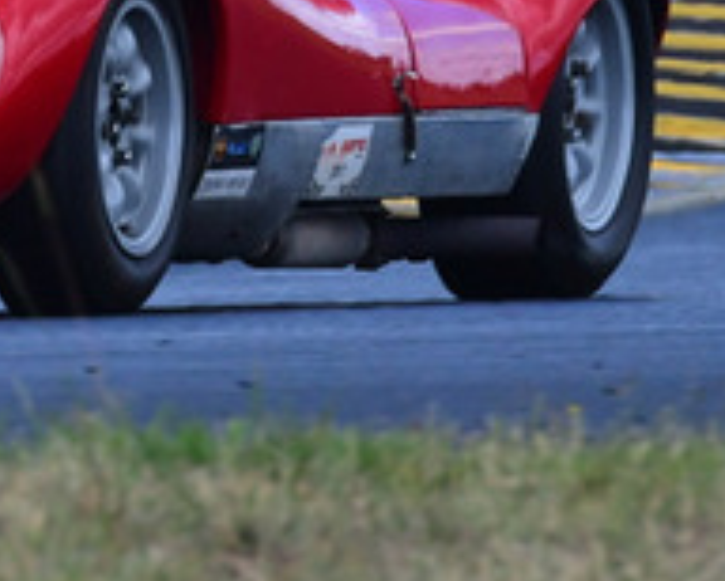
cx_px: 42
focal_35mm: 2287
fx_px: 49123
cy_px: -332
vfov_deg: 0.7
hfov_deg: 0.8
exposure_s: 1/640
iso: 1000
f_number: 11
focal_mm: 390
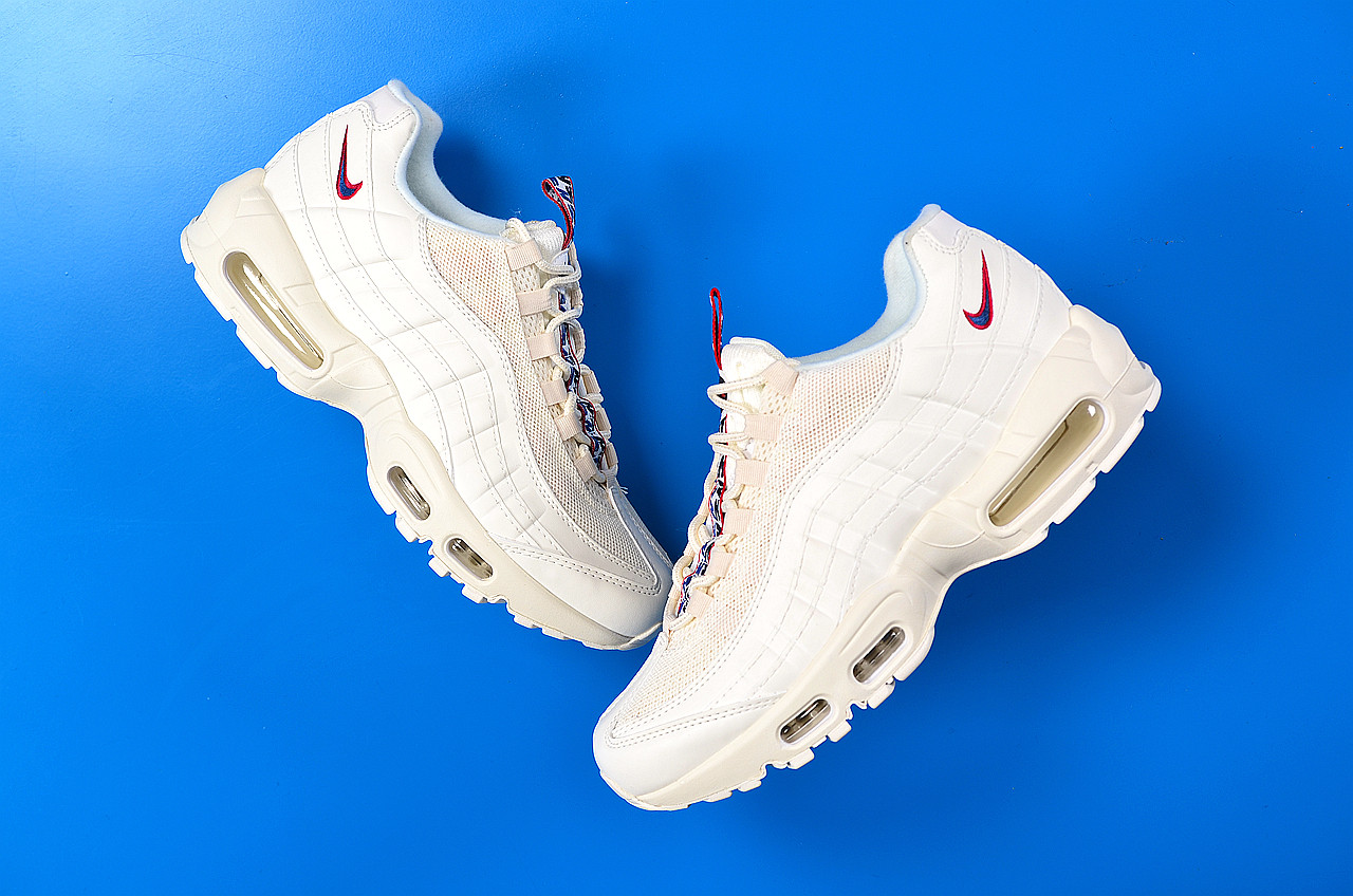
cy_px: 448
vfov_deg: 25.6
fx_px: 1969
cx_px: 676
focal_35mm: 52
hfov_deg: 37.9
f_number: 5
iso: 125
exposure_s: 1/125
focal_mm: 35
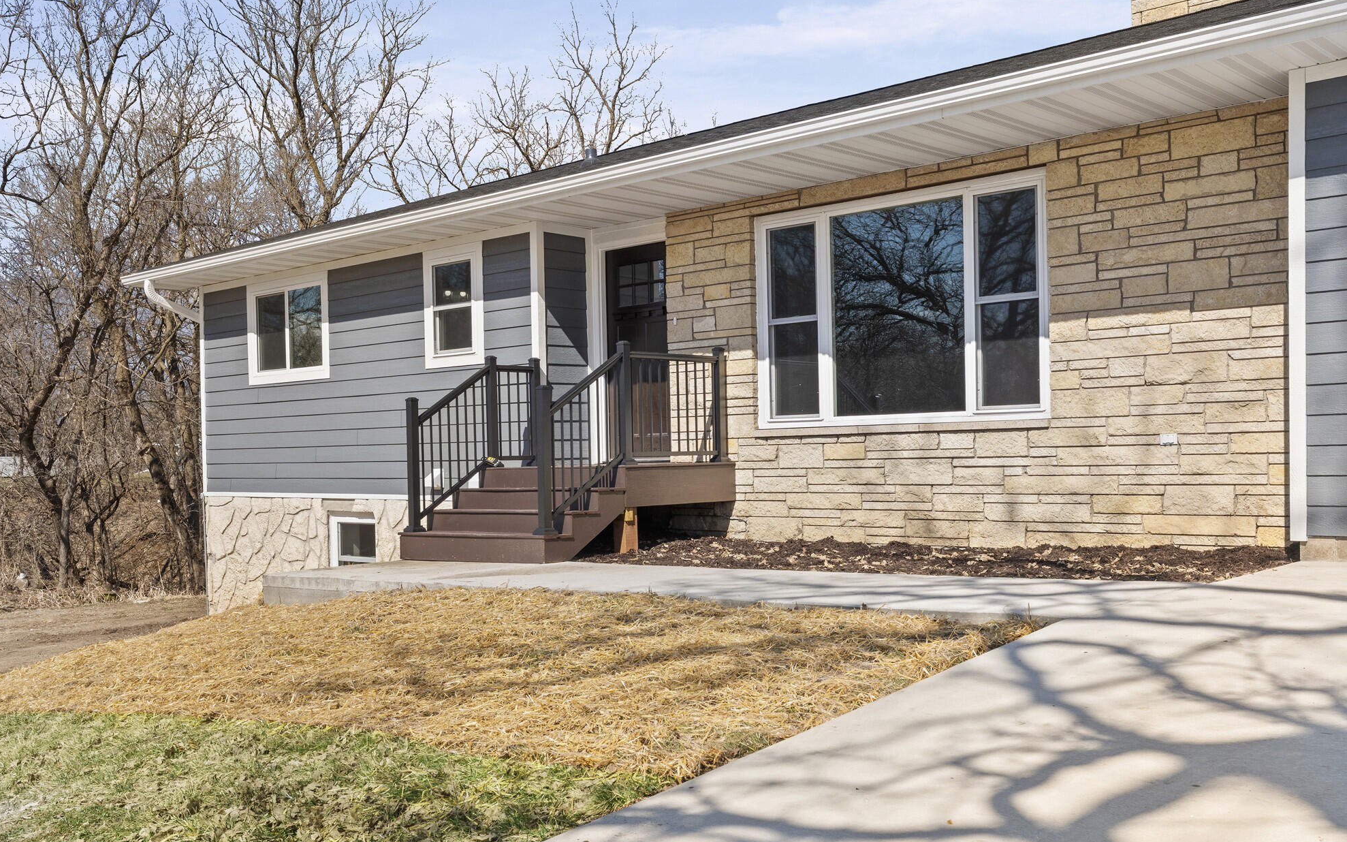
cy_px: 440
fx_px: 1267
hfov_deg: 56.0
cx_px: 667
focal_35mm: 35
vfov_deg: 36.7
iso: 400
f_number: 16
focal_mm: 33.5
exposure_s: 1/40
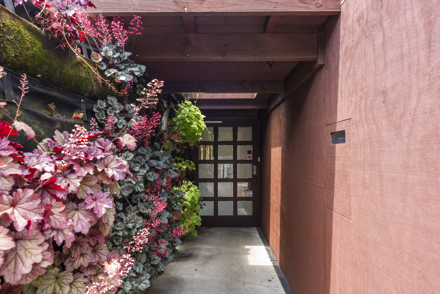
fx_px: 268
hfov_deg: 78.8
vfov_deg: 57.5
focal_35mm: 22
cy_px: 147
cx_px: 220
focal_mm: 21.9
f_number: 7.1
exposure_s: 1/125
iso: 640
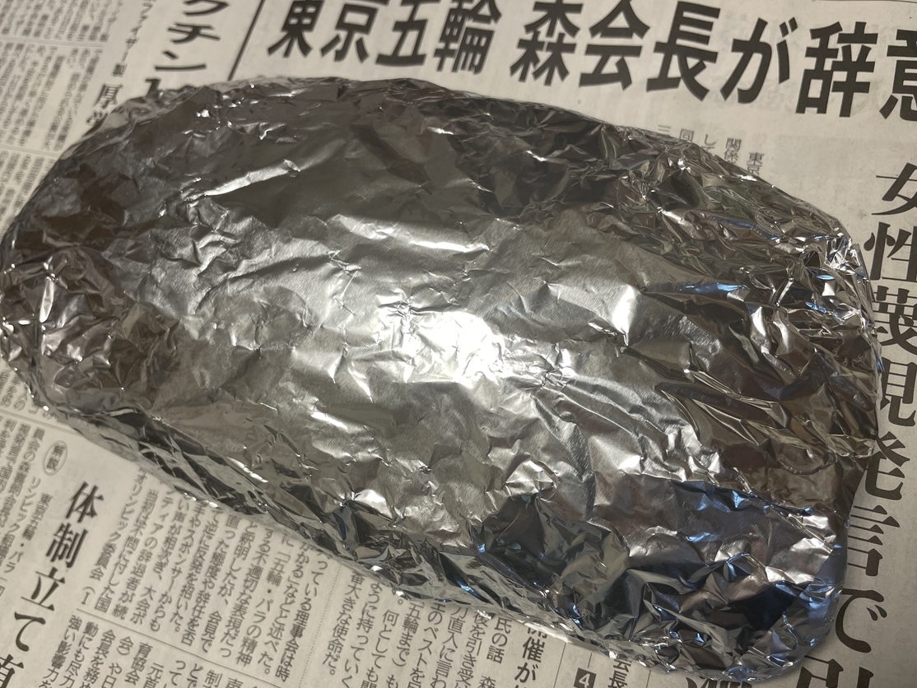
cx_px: 448
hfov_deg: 63.4
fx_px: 742
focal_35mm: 28
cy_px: 353
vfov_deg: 49.8
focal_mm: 4.2
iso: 100
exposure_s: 1/120
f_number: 1.6
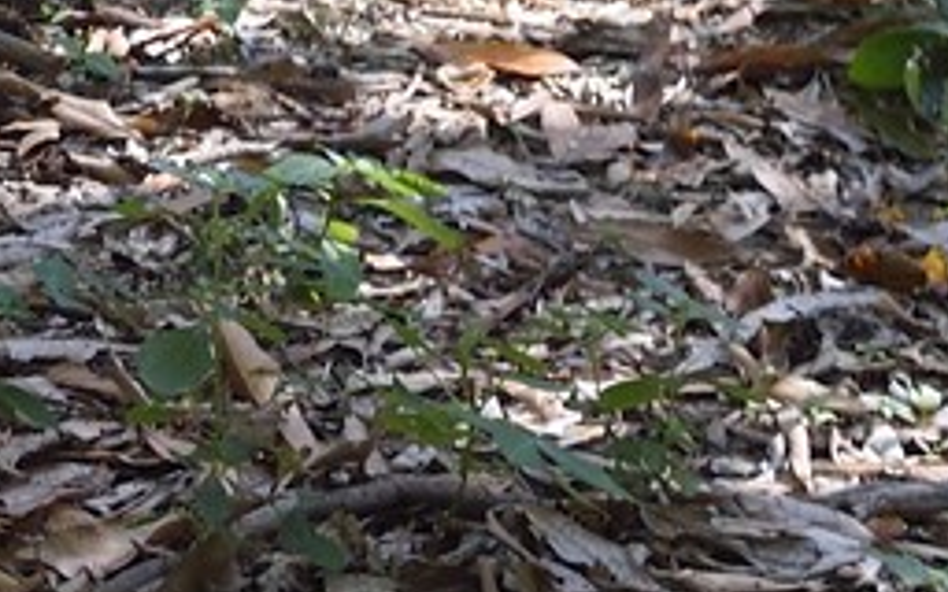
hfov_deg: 8.5
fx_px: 5916
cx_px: -1152
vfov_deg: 5.5
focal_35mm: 229
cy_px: -956
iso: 400
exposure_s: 1/250
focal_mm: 36
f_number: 4.5
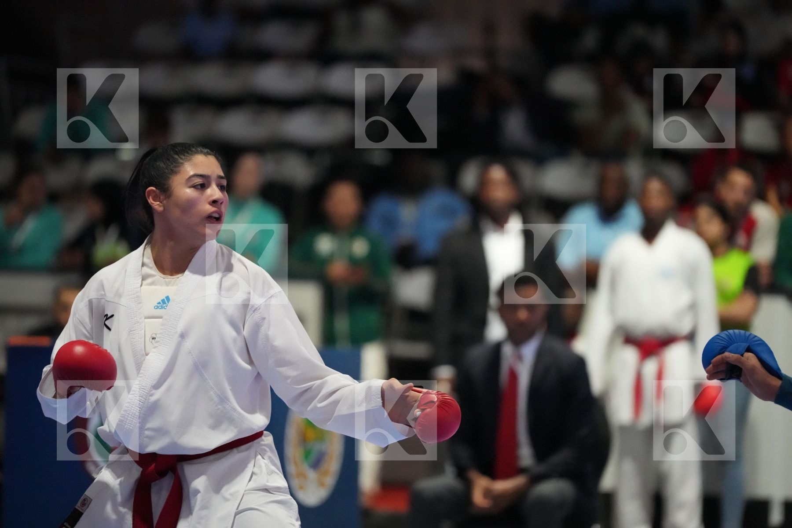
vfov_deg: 7.5
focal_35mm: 182
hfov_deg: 11.3
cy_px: 264
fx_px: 4004
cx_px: 396
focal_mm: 182
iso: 12800
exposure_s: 1/800
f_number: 2.8
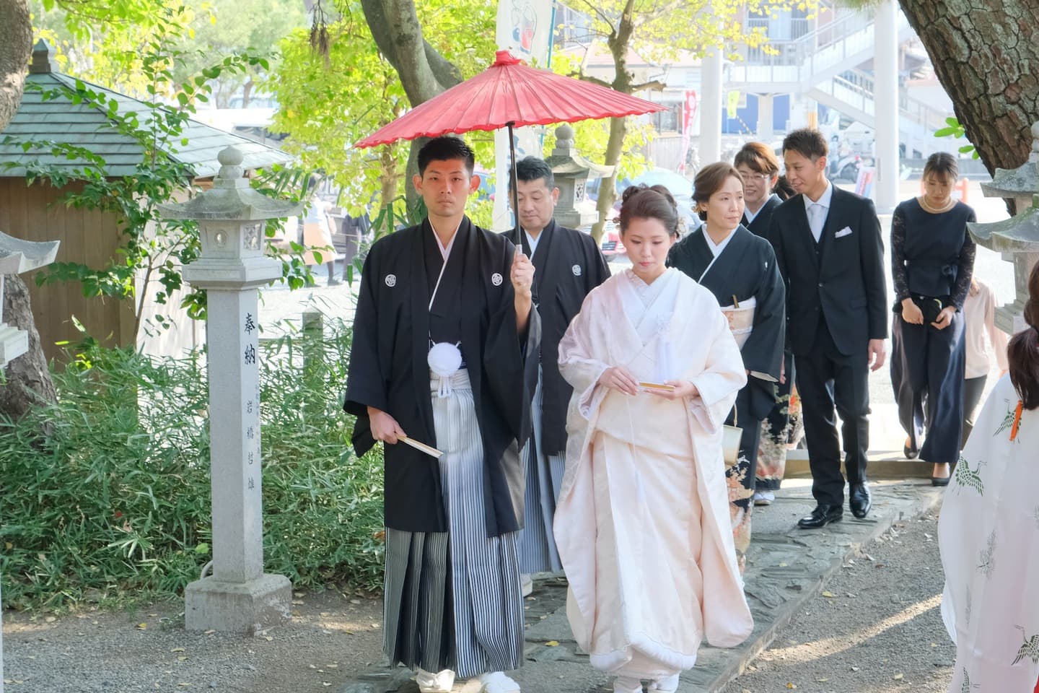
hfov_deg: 28.8
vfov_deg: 19.5
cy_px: 346
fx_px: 2020
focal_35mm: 70
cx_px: 520
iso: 1600
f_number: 6.4
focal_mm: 46.6
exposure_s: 1/160
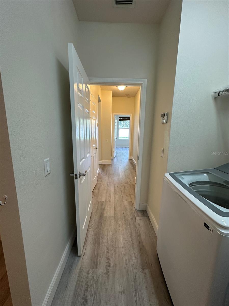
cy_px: 153
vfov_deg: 102.1
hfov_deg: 85.7
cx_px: 114
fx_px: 123
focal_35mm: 14
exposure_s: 1/120
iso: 200
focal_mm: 2.22
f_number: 2.2
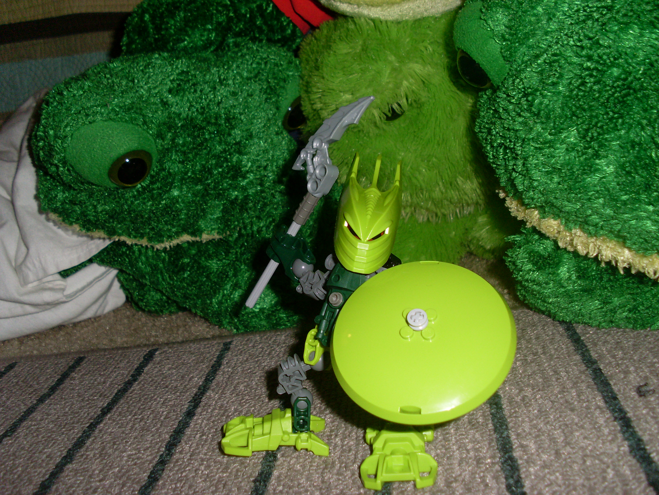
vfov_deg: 37.7
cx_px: 330
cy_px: 248
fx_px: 723
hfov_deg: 49.0
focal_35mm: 38
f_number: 7.7
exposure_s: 1/45
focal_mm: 6.3
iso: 100
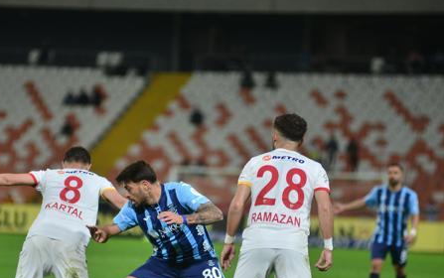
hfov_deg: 7.5
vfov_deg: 4.7
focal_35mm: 280
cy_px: 201
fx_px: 3390
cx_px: 162
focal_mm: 200
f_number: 3.2
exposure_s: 1/2000
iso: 1250
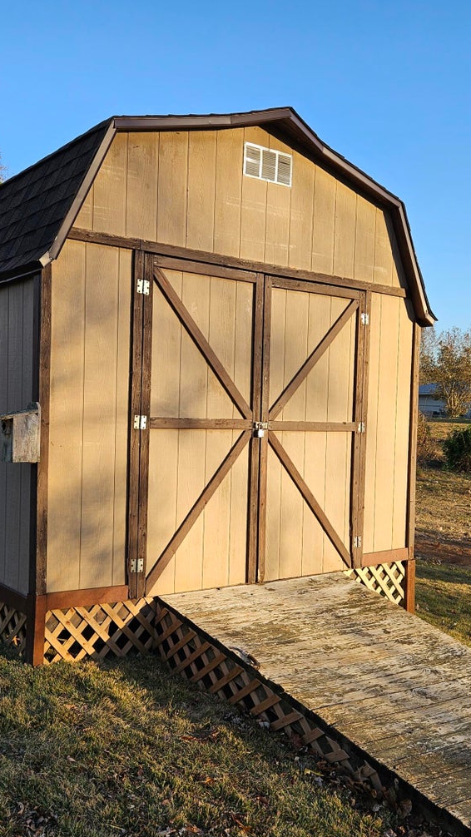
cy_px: 424
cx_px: 213
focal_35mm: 34
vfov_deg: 58.0
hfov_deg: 34.6
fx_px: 755
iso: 32
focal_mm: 5.4
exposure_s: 1/596
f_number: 1.8
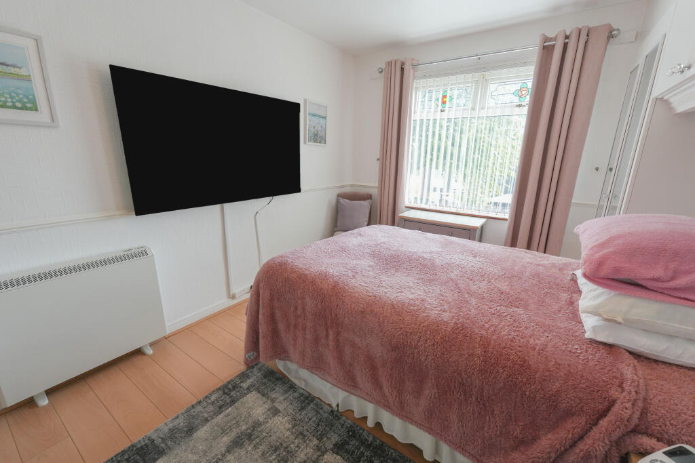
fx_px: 290
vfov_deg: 77.3
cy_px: 232
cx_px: 348
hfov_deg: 100.4
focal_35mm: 15
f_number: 4
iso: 500
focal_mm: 10
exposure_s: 1/160
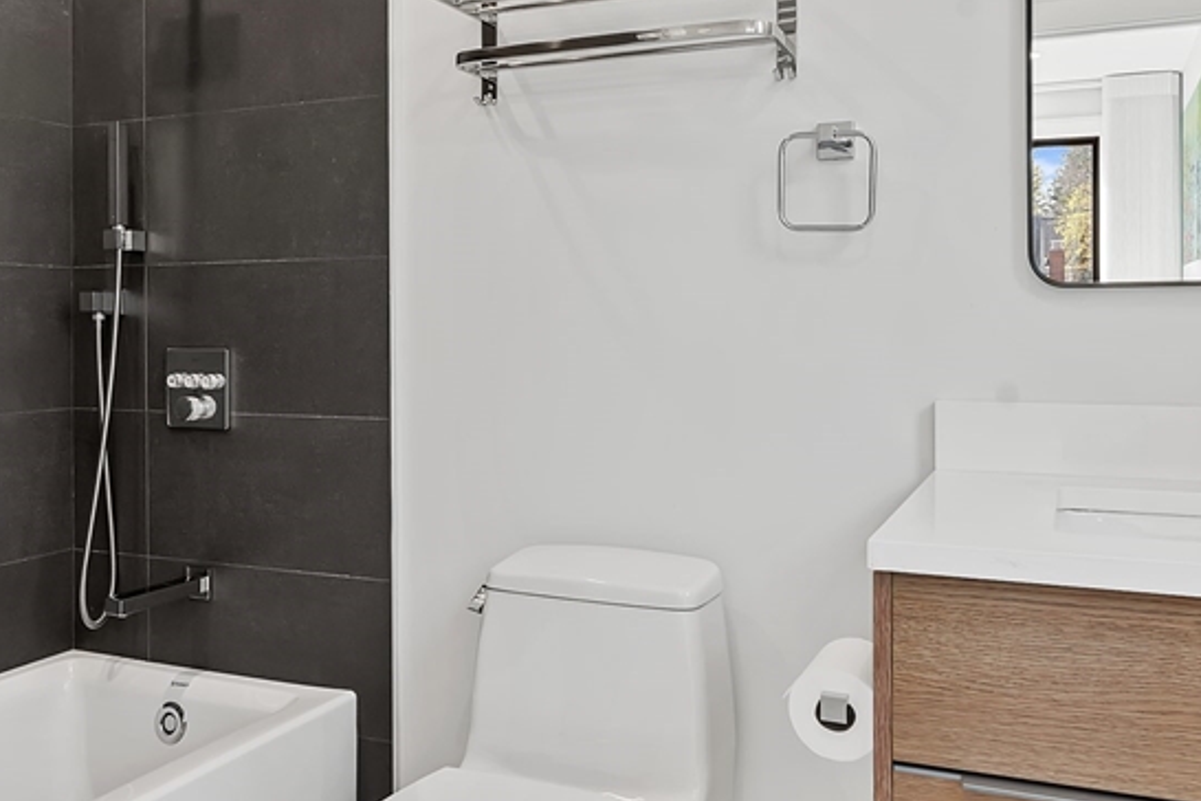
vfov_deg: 43.5
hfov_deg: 61.5
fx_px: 1001
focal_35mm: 30
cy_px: 340
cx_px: 708
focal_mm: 16
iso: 125
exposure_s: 1
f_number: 8
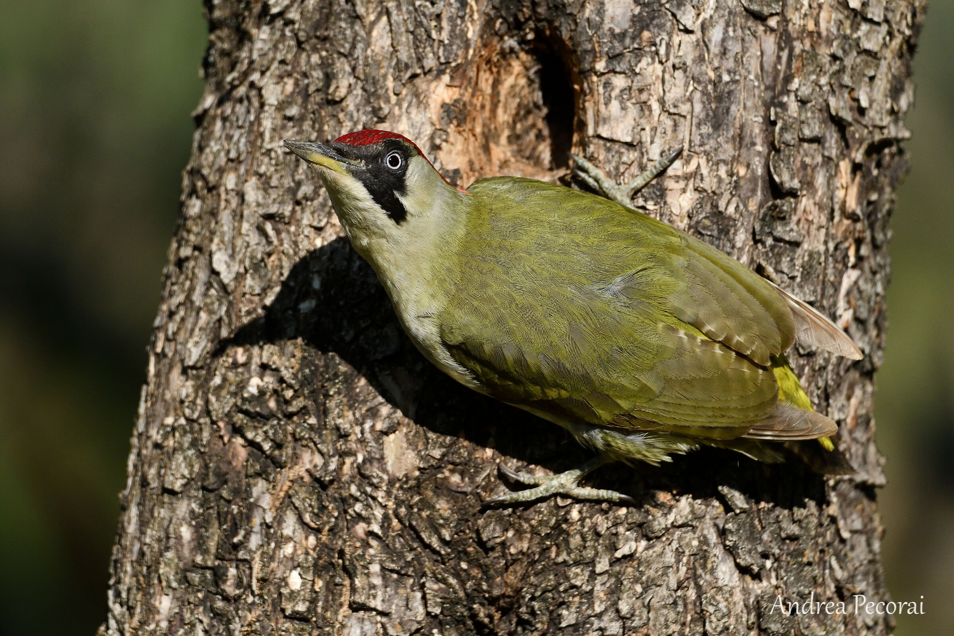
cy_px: 318
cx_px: 477
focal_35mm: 900
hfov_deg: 2.3
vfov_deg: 1.5
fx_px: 23848
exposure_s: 1/2500
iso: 640
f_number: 7.1
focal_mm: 600
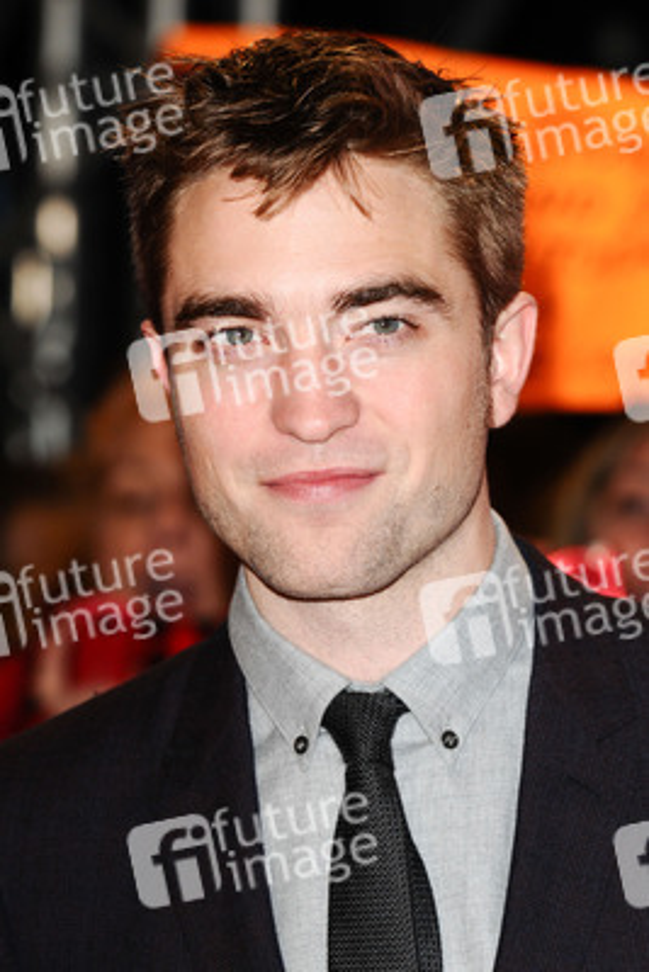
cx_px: 324
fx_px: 4539
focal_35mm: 168
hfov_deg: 8.2
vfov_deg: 12.2
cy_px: 486
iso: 320
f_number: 4.5
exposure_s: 1/200
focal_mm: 112
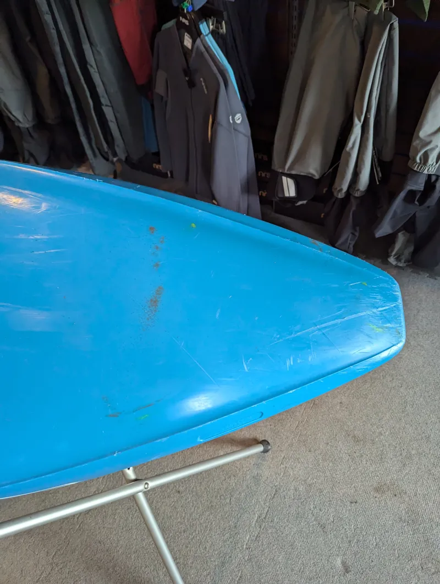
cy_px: 292
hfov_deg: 57.0
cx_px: 220
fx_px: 406
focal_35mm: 24
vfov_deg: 71.5
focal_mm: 6.81
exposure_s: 1/175
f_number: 1.85
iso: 804
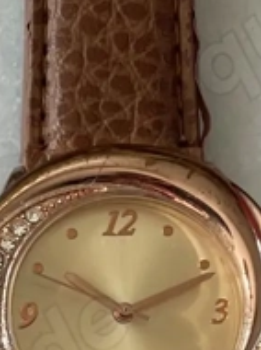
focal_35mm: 183
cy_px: 521
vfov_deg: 10.5
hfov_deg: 7.8
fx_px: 1844
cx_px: -254
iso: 50
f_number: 1.6
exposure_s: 1/121
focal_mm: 4.2
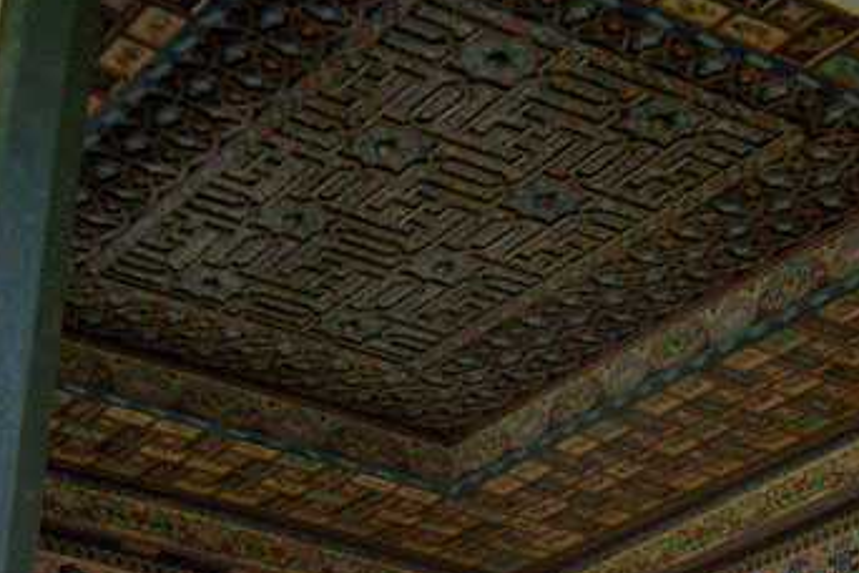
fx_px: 2505
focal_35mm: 105
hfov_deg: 19.4
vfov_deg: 12.1
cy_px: 998
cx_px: 495
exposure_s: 1/119
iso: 200
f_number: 2.8
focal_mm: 8
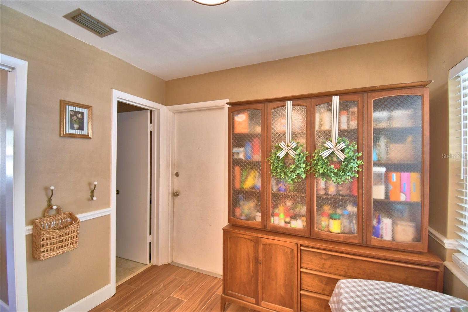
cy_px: 156
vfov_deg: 77.3
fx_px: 195
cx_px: 234
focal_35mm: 15
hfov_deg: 100.4
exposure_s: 1/30
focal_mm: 10
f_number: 4.5
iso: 720
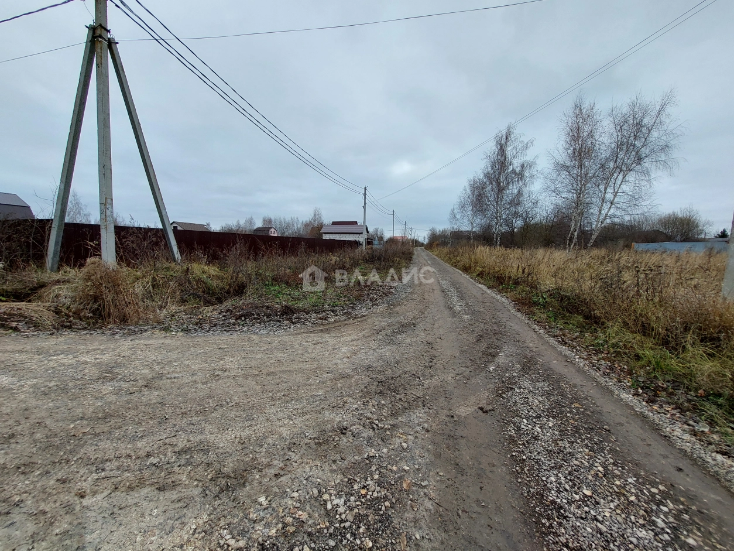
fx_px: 276
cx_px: 367
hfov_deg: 106.2
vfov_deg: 89.9
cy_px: 276
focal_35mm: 13
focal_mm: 1.74
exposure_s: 1/157
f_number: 2.2
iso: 40
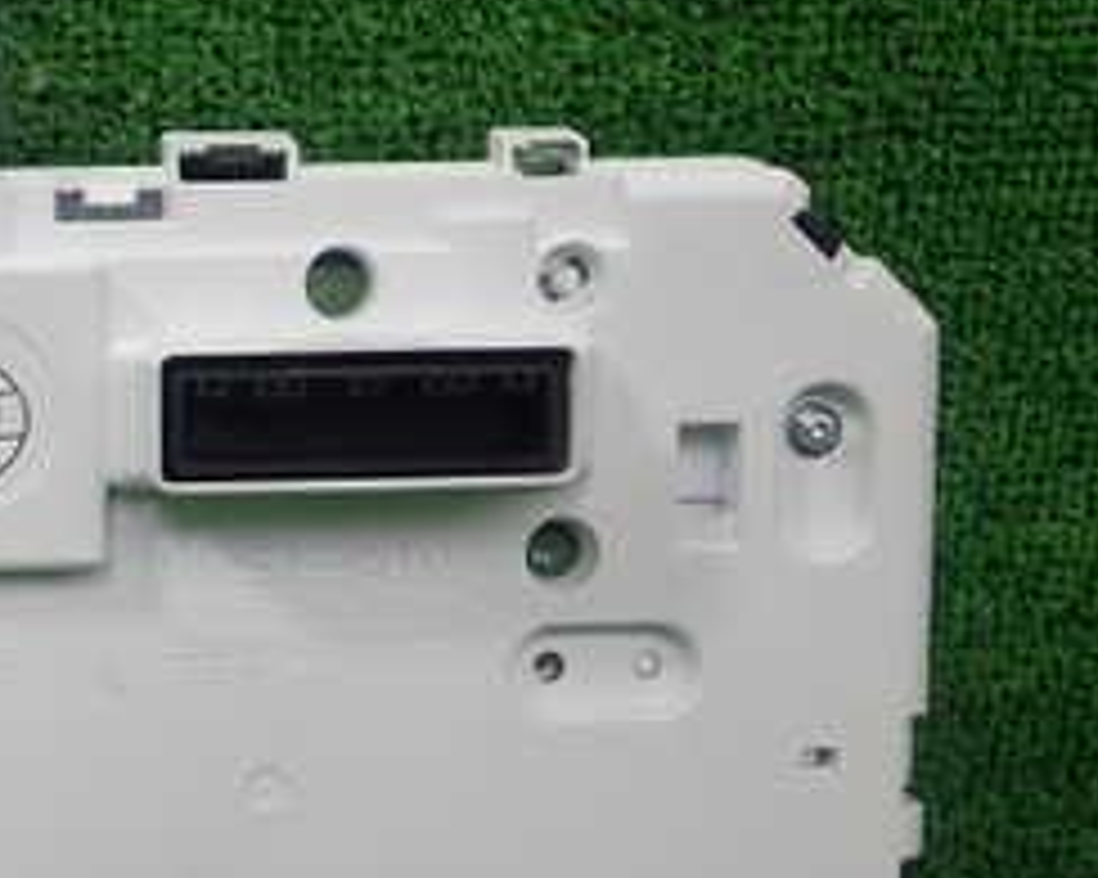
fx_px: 2339
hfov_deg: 24.6
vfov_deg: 21.2
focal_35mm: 72
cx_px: -108
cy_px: 581
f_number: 2.3
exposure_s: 1/125
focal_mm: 5.5
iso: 125
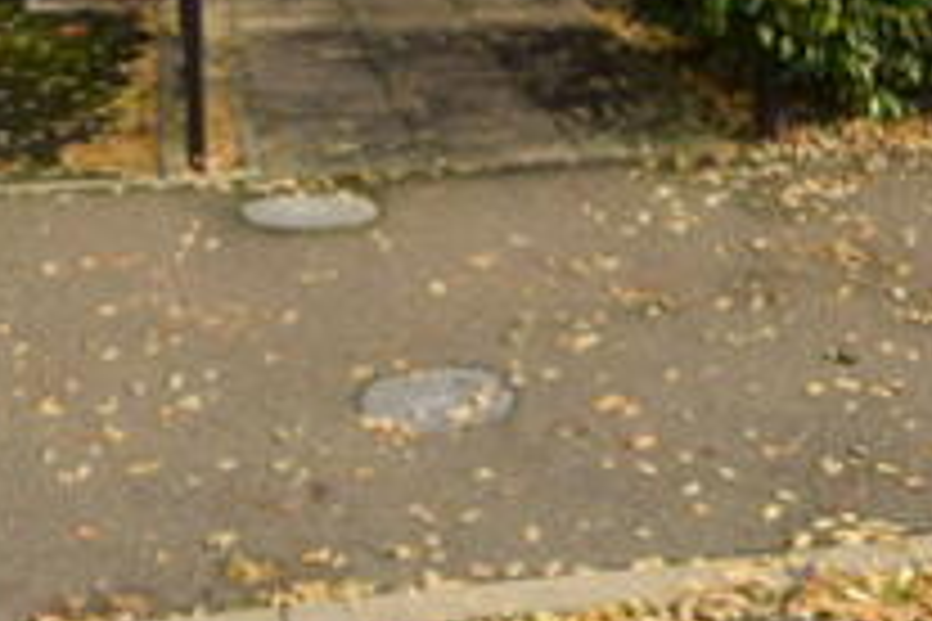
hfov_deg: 24.9
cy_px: -443
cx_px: 518
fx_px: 2109
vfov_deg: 14.9
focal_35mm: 81
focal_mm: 11
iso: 160
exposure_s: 1/200
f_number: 6.7
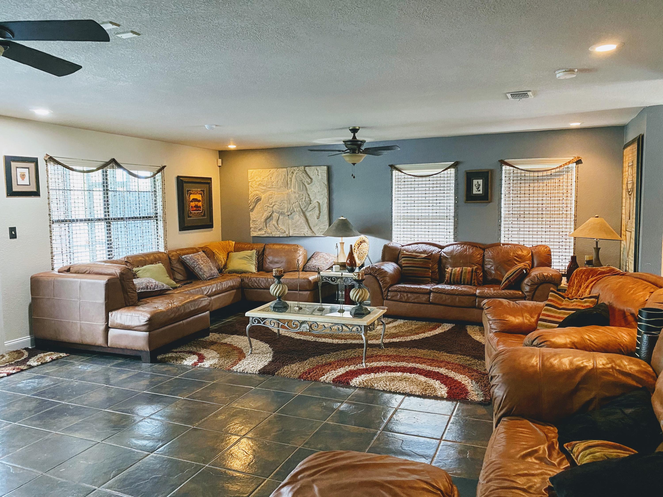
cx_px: 332
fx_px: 498
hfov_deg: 67.3
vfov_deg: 53.1
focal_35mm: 26
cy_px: 248
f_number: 1.8
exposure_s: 1/60
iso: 500
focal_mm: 4.25
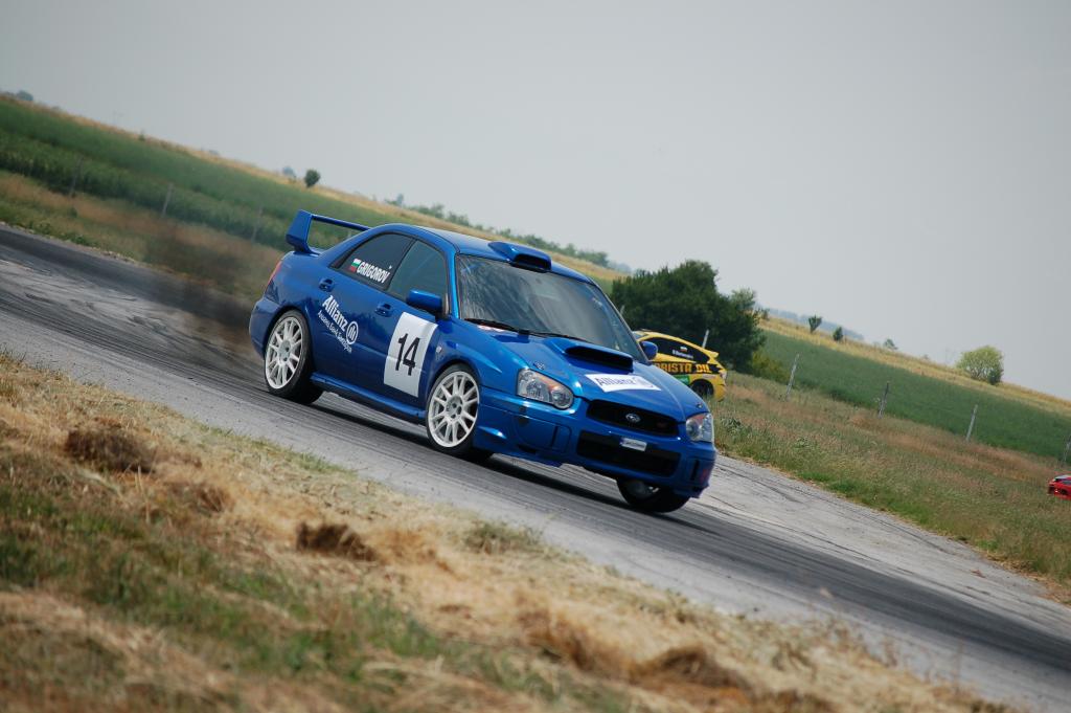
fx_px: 6465
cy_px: 356
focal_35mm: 218
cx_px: 536
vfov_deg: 6.3
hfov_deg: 9.5
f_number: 5.3
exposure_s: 1/1000
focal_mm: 145
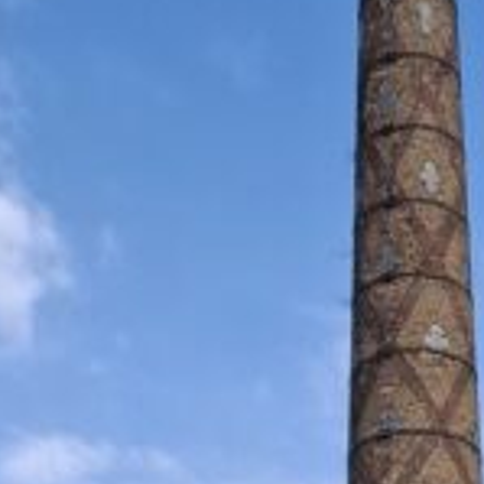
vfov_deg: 11.7
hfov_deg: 12.4
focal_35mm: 140
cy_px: 835
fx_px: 2215
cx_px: 351
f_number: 1.8
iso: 50
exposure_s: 1/979
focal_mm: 5.54
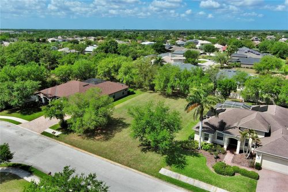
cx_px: 144
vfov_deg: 44.9
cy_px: 96
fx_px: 232
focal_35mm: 29
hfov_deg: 63.7
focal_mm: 10.57
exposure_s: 1/400
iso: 100
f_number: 9
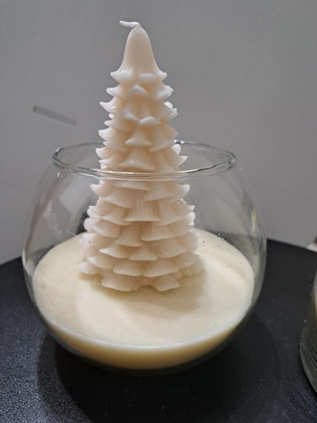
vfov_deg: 71.6
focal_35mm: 24
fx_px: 293
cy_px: 212
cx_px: 158
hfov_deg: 56.8
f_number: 1.8
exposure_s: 1/25
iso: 500
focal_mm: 5.23
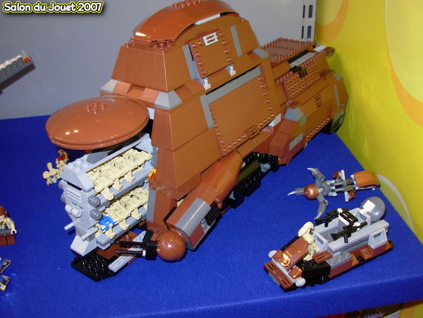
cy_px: 159
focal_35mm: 38
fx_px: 464
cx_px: 212
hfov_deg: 49.0
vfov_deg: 37.7
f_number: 2.9
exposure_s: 1/32
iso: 50
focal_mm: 6.3
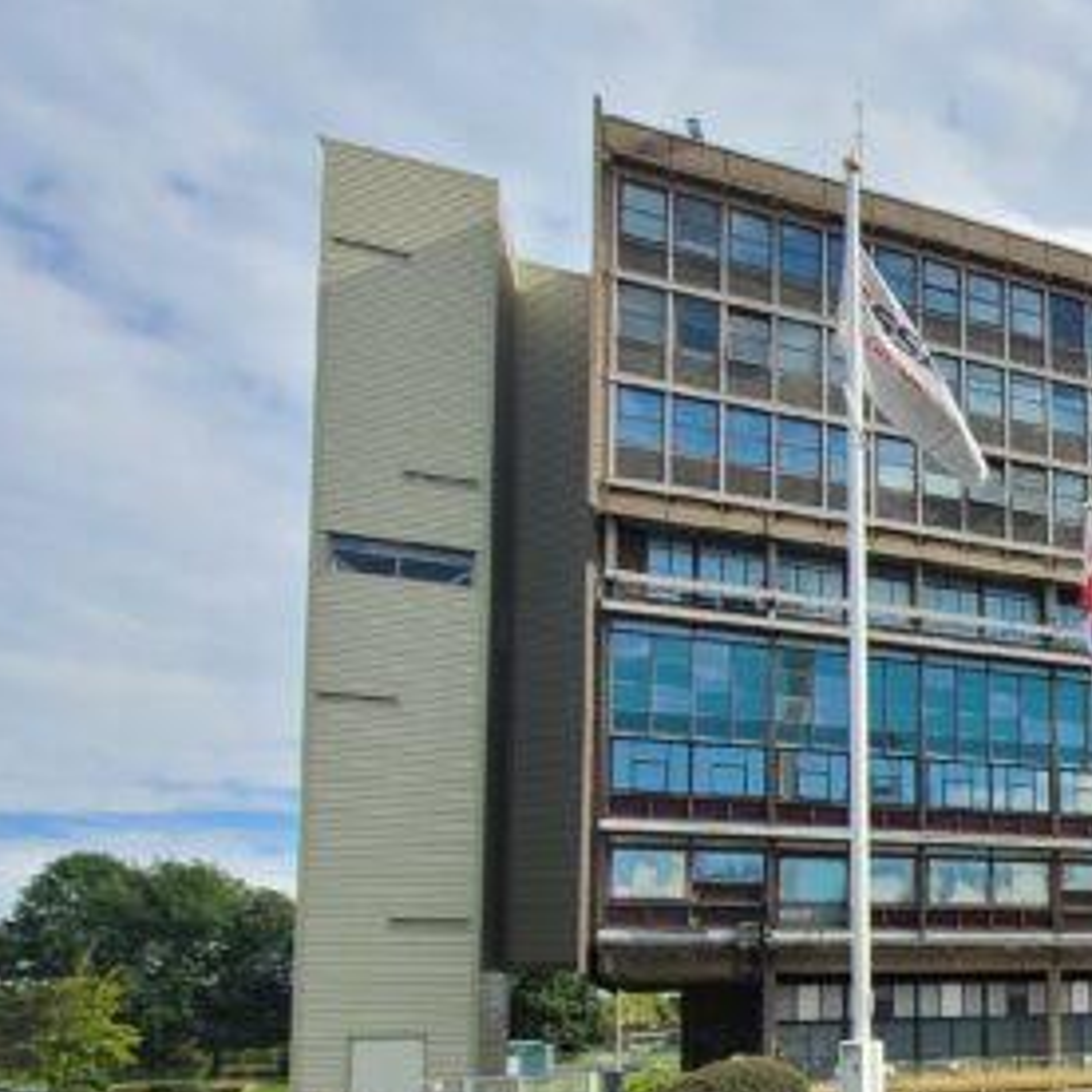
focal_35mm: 32
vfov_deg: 47.2
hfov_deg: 33.6
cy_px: 930
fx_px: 1142
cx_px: 1480
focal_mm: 2.2
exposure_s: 1/1930
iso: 50
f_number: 2.2
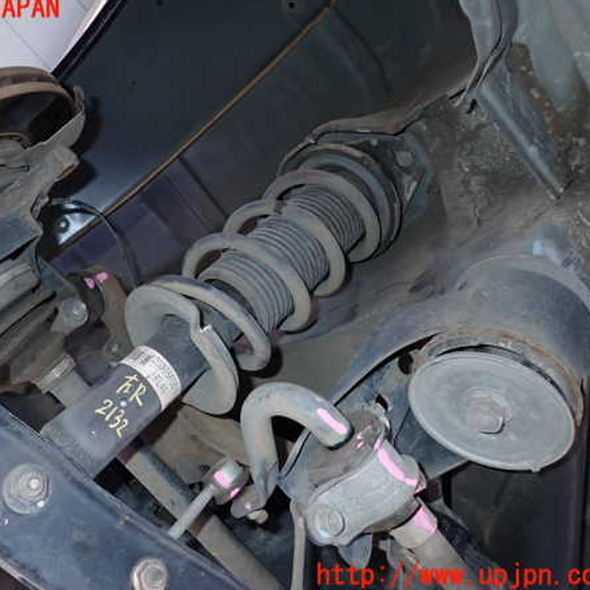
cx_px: 218
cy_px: 292
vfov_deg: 54.0
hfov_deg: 53.4
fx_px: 578
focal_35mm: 30
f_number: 2
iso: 400
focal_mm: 4.5
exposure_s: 1/100
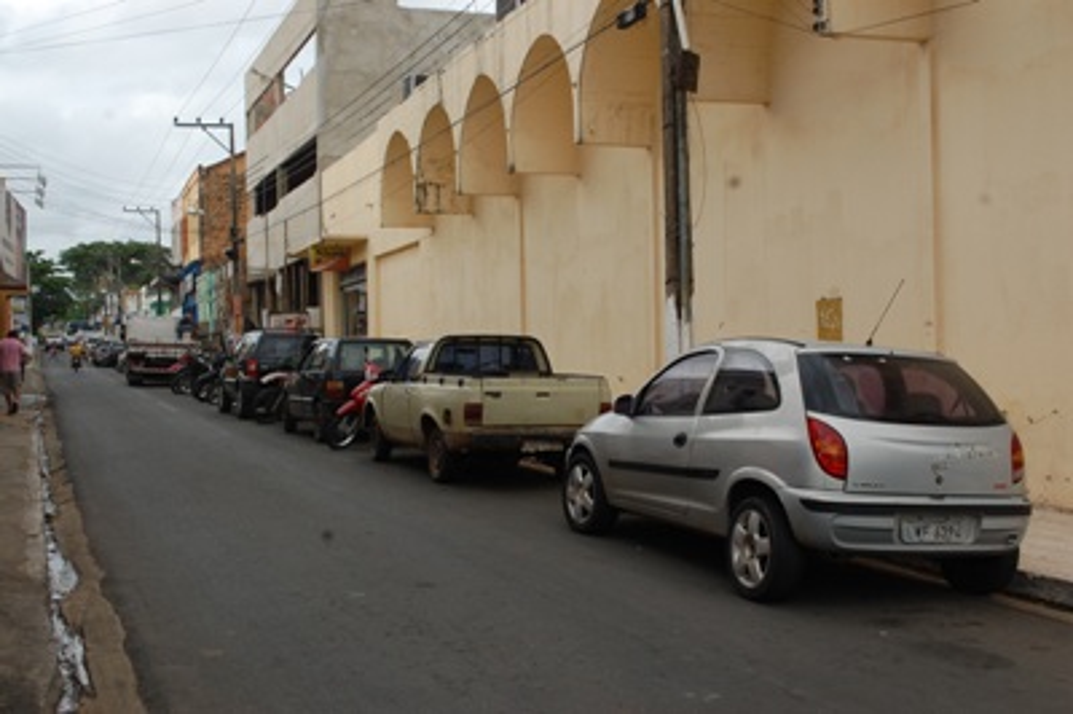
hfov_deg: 45.0
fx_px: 1295
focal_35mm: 44
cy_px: 357
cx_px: 536
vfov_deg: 30.8
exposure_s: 1/200
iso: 200
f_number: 7.1
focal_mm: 29
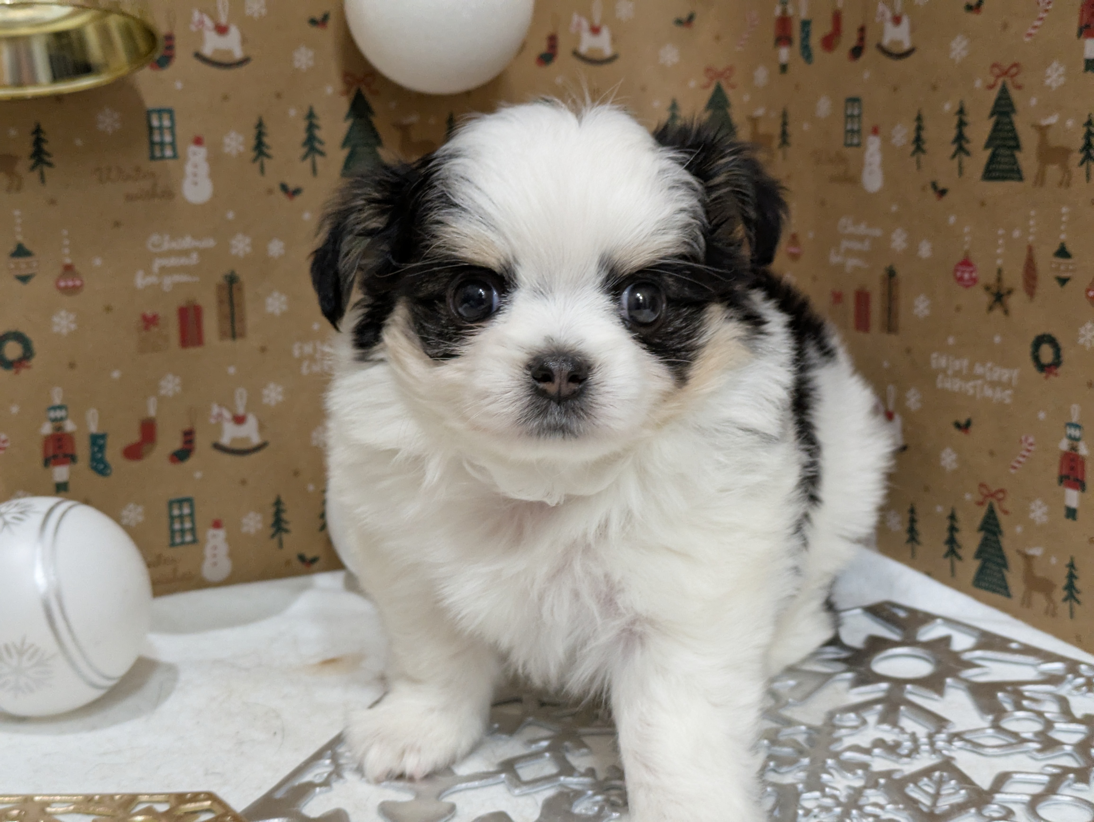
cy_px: 411
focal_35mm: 51
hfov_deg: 37.5
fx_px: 1612
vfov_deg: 28.6
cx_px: 547
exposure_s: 1/60
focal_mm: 5.43
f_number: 1.89
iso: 415
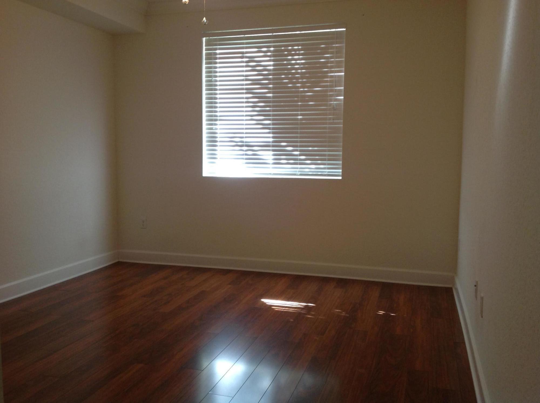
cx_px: 270
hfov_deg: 52.7
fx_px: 545
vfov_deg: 40.6
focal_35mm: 35
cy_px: 202
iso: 100
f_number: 2.4
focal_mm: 4.28
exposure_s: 1/15
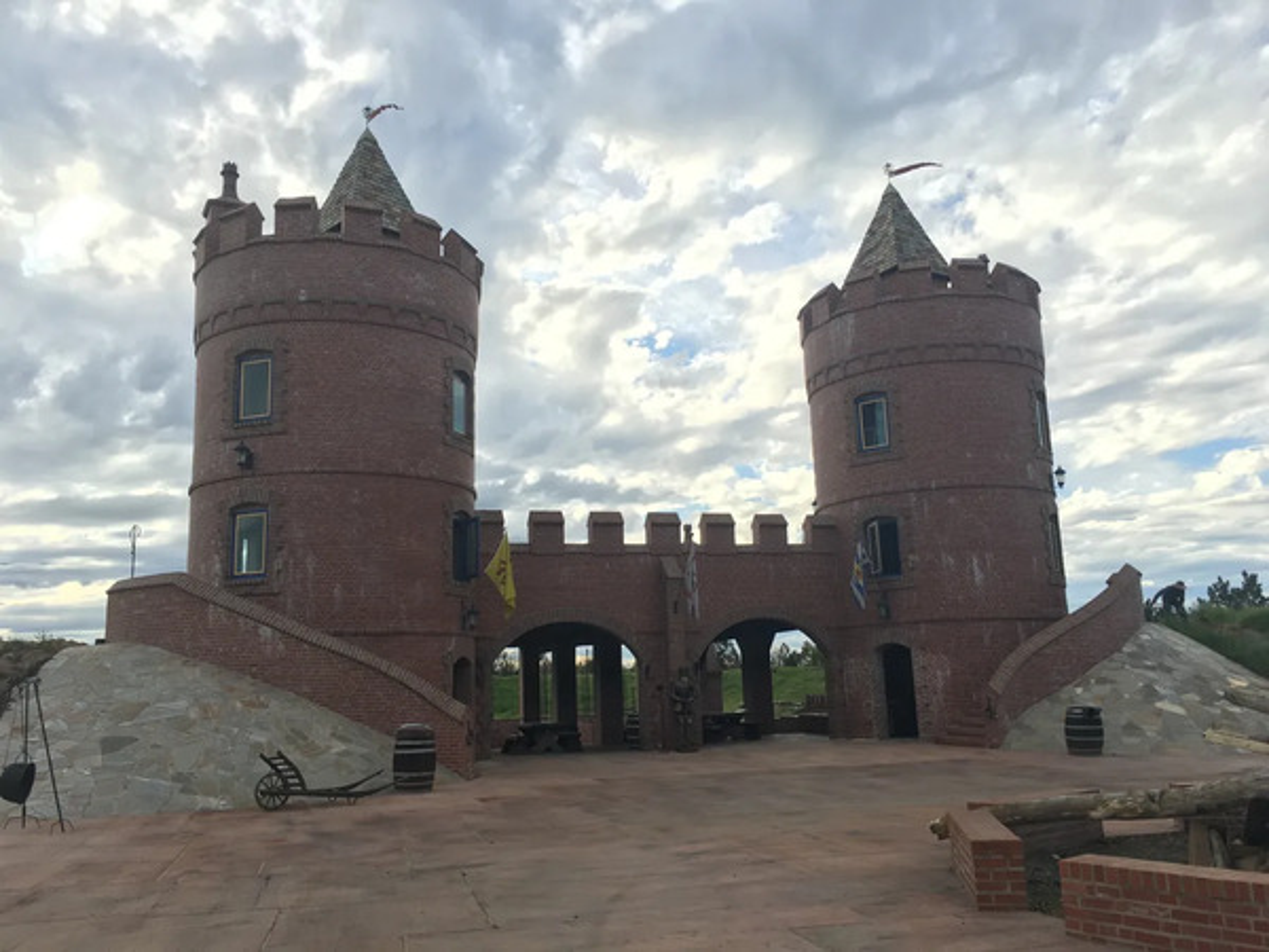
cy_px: 476
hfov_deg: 61.7
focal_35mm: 29
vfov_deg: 48.2
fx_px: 1063
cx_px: 634
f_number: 2.2
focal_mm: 4.15
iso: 25
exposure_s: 1/793
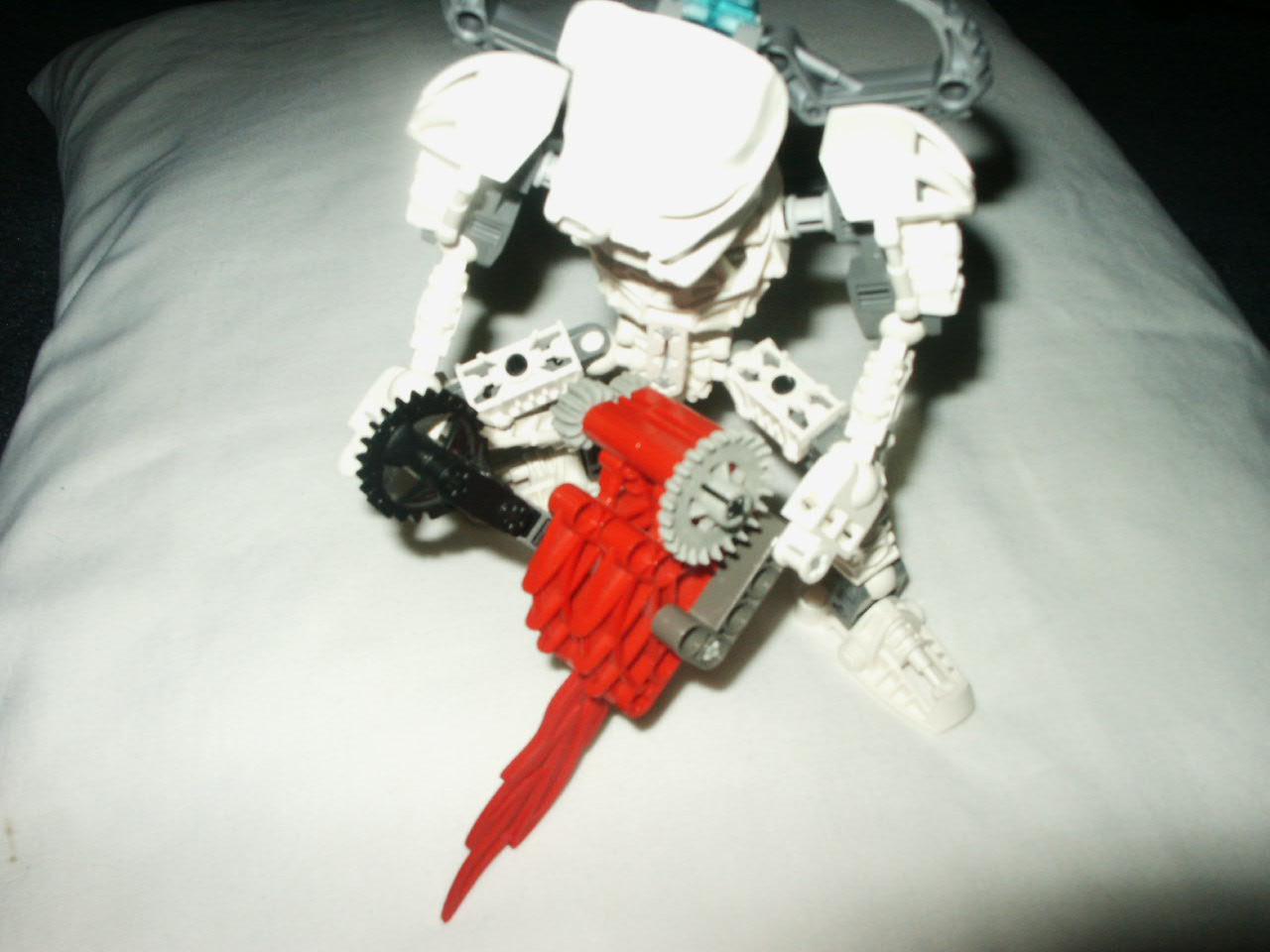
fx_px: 1284
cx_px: 635
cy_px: 476
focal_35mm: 35
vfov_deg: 40.7
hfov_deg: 52.6
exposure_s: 1/45
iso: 200
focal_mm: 7.18
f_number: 6.7
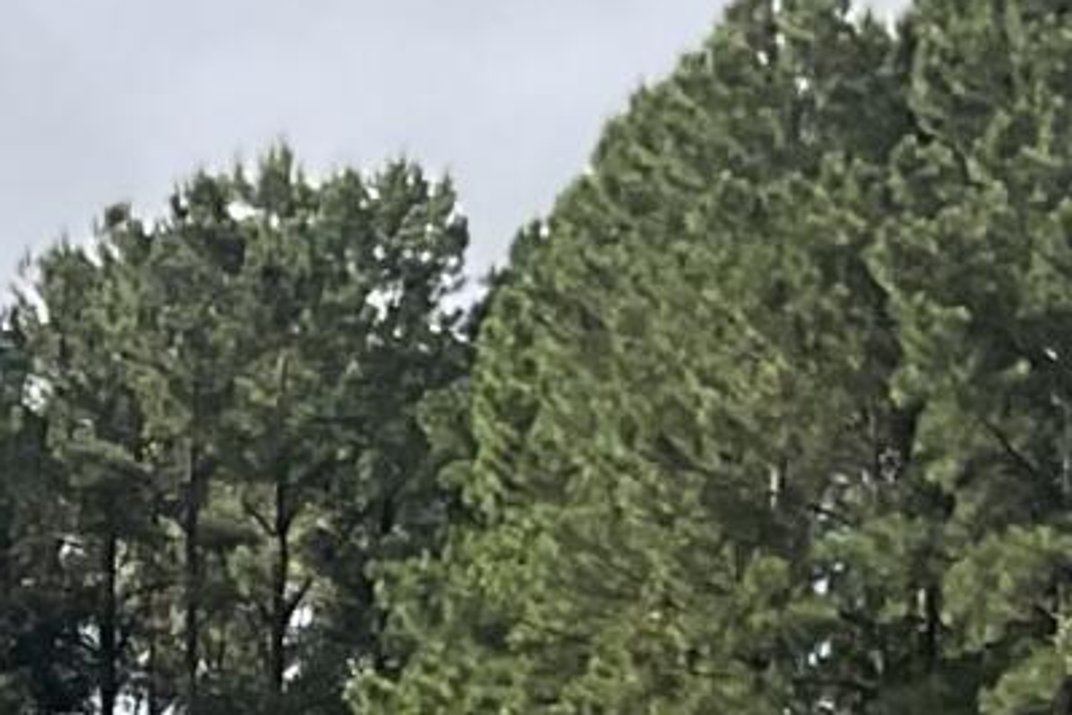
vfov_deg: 5.4
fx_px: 6759
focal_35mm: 227
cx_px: -271
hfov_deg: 8.9
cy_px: 2666
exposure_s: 1/898
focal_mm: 3
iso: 16
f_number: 1.8
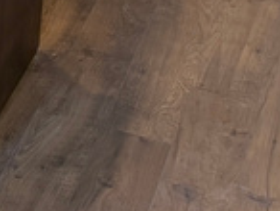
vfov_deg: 8.1
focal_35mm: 168
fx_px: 1361
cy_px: -318
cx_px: -433
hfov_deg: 10.0
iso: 160
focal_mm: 6.76
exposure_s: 1/120
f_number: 1.78
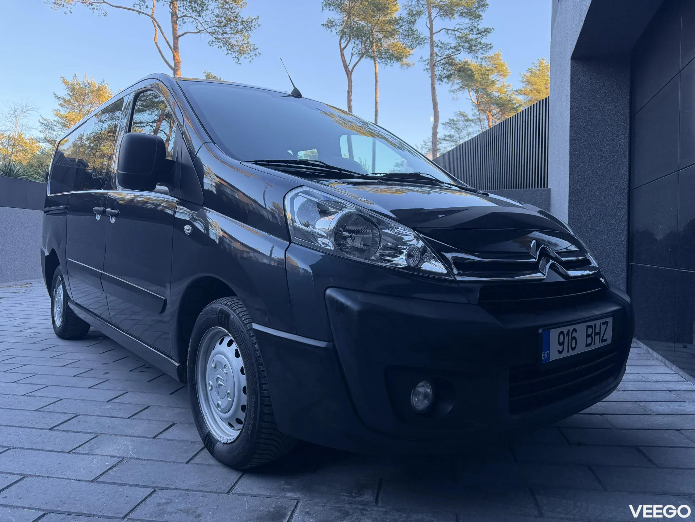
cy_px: 261
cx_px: 348
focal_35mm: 24
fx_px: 482
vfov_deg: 56.8
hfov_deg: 71.6
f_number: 1.78
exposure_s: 1/228
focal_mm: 6.76
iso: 160
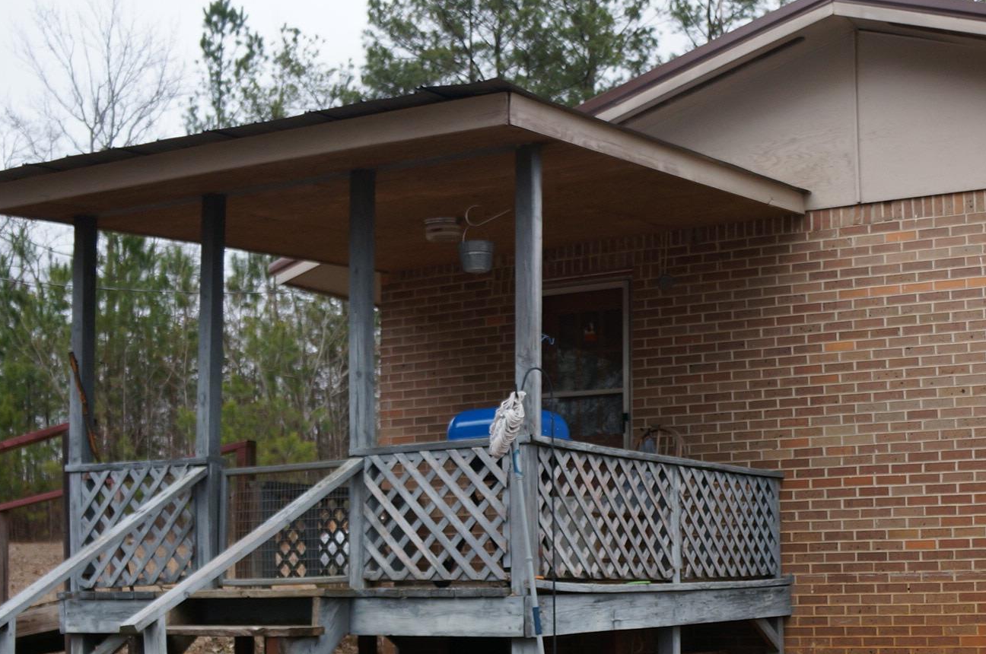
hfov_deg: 37.2
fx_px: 1395
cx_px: 822
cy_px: 530
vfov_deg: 25.9
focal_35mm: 51
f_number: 4
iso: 160
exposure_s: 1/400
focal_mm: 18
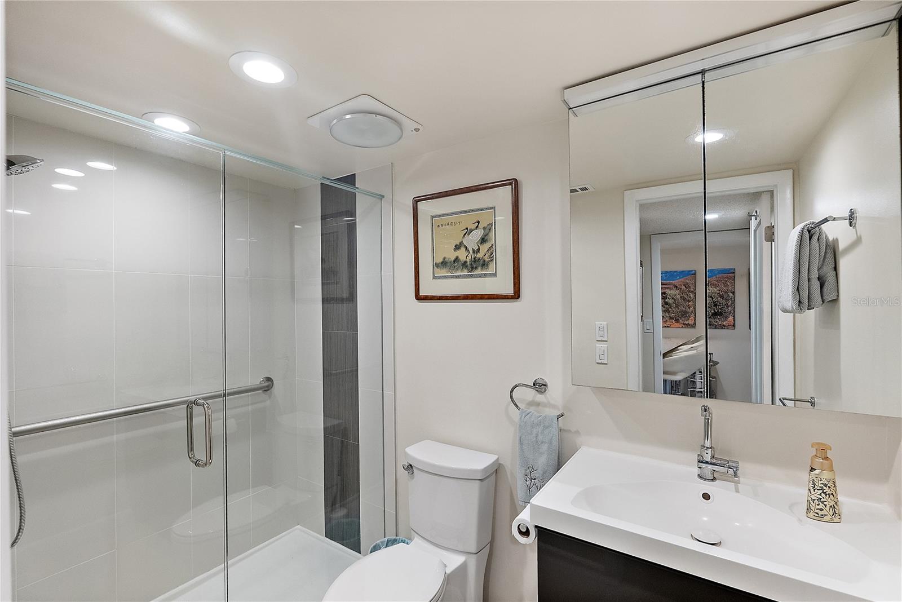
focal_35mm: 16
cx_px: 451
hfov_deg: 96.7
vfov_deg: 73.8
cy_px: 301
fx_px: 401
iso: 1600
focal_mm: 16
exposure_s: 1/30
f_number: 5.6
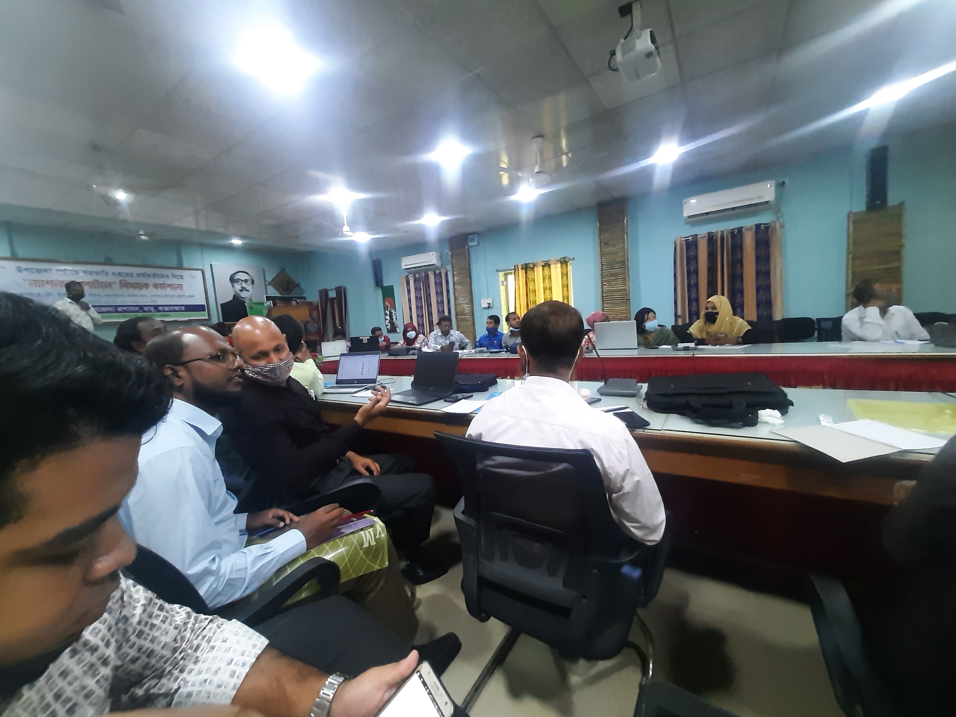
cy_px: 358
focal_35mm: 13
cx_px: 478
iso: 400
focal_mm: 1.42
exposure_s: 1/25
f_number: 2.2
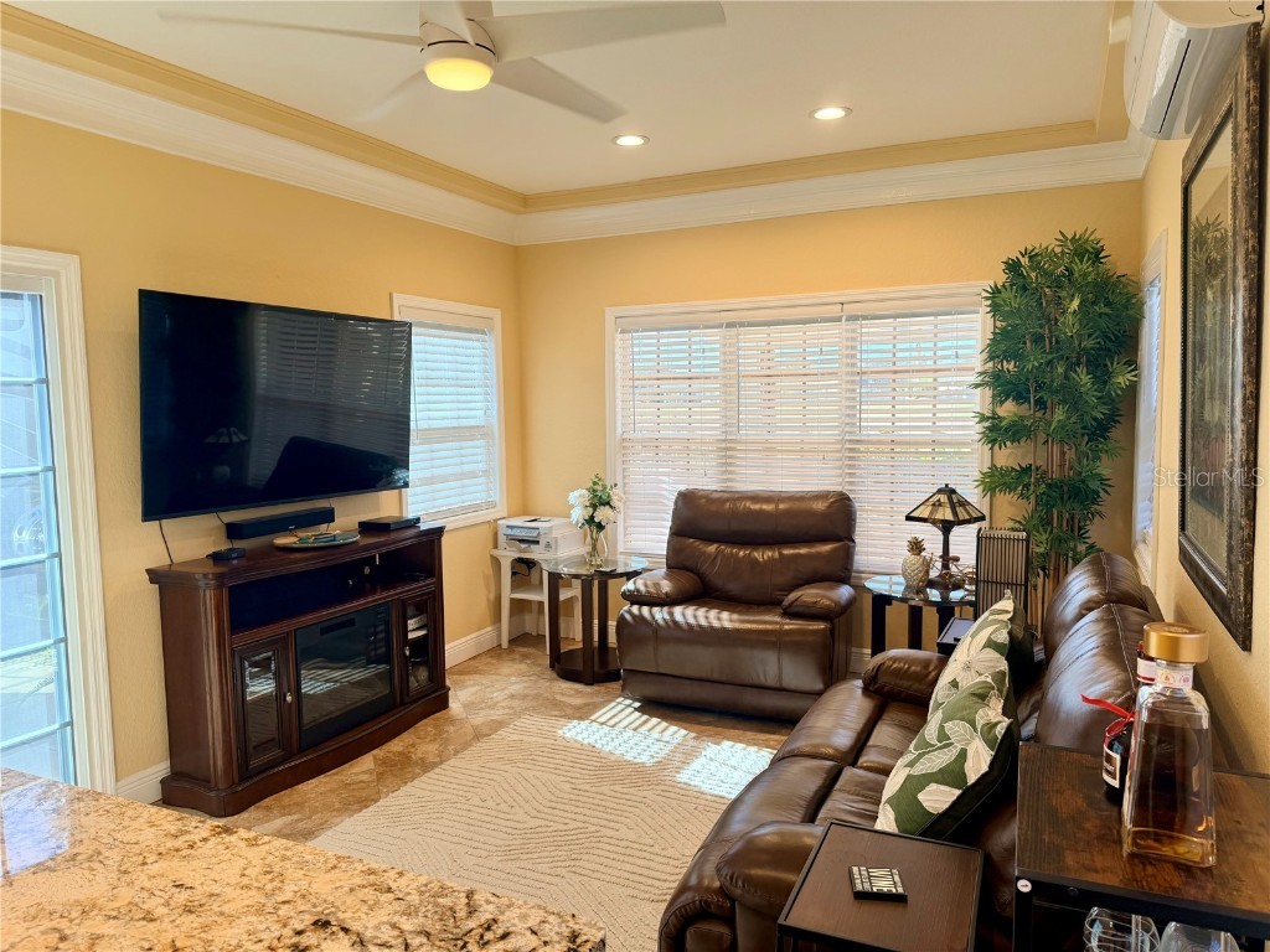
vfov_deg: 56.8
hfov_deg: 71.6
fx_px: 881
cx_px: 635
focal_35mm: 24
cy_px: 476
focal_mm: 6.76
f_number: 1.78
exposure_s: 1/121
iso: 100
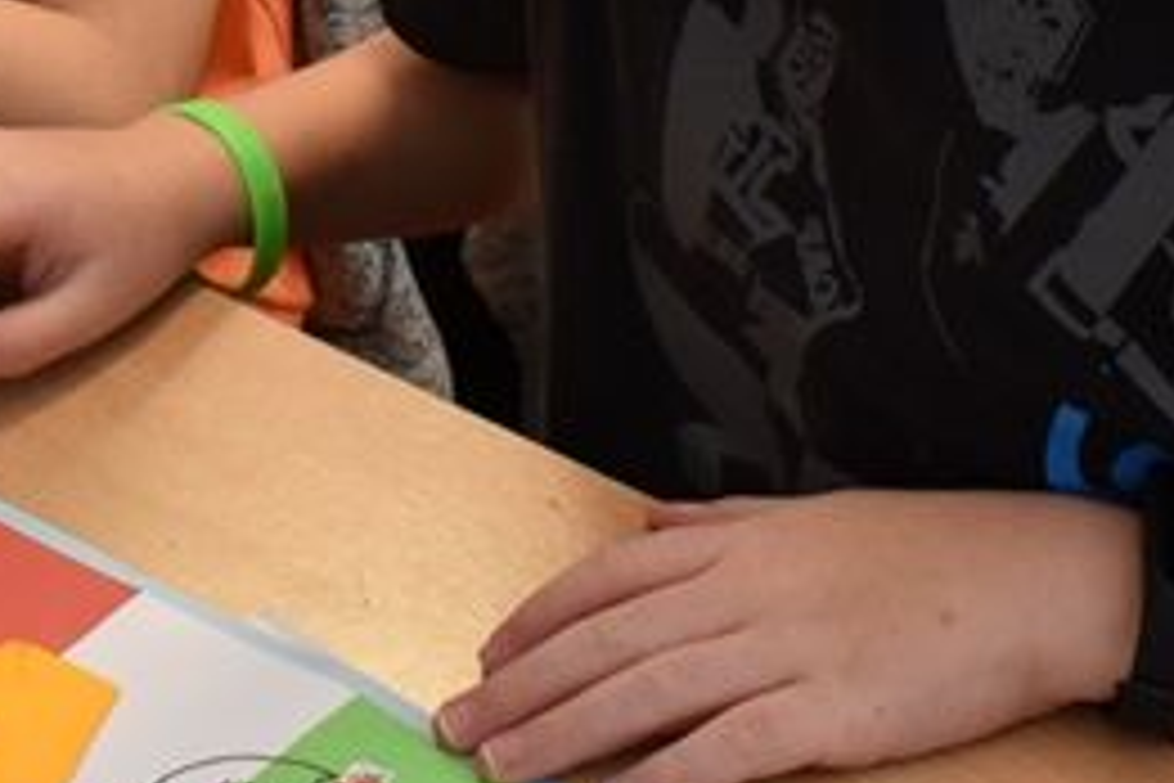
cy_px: -637
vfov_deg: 11.9
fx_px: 3457
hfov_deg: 18.8
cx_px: 40
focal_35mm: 106
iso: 450
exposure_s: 1/30
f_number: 8
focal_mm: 18
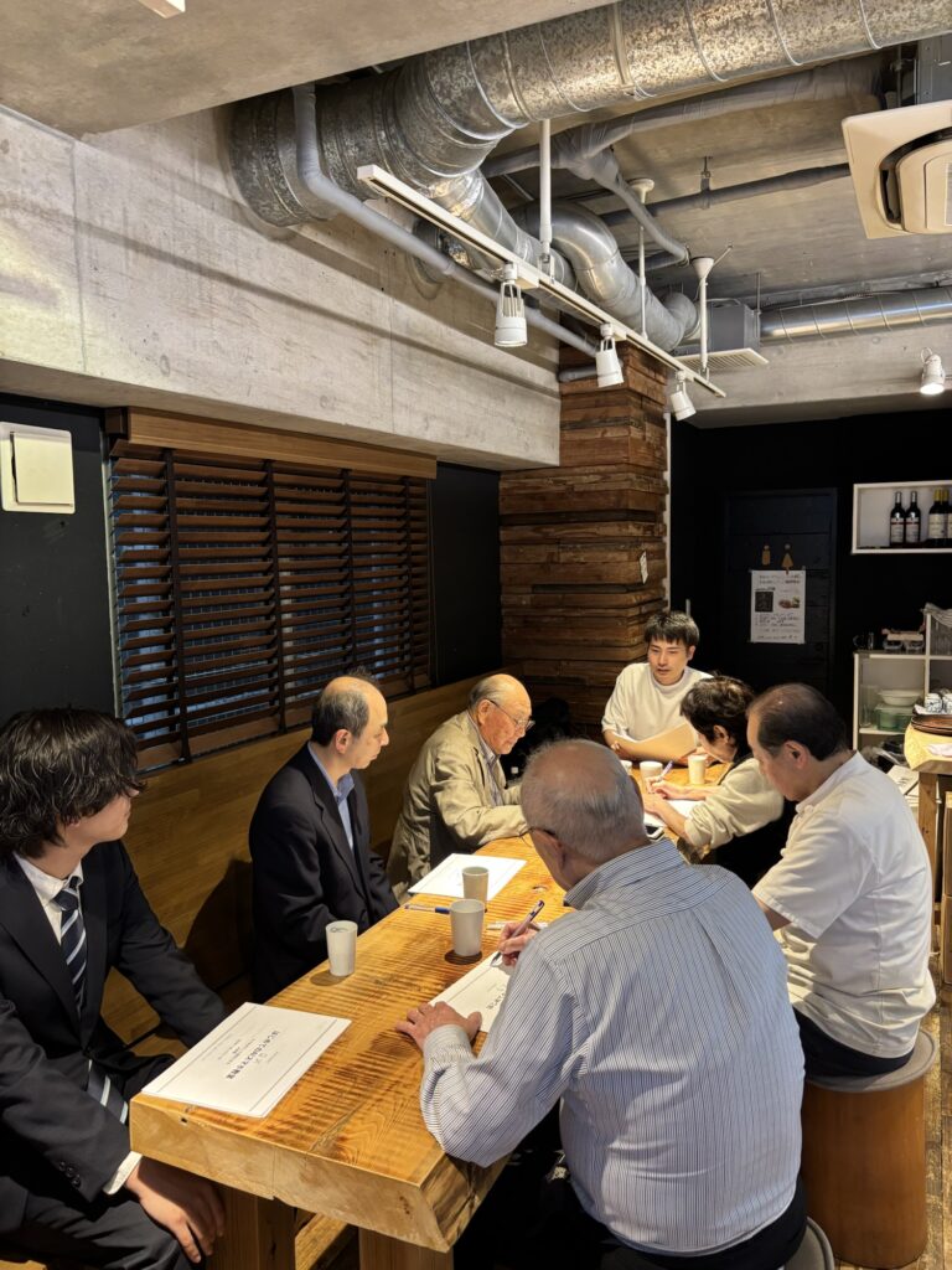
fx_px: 953
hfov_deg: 53.1
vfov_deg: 67.3
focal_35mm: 26
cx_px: 476
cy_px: 635
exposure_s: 1/50
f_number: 1.6
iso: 250
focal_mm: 5.96
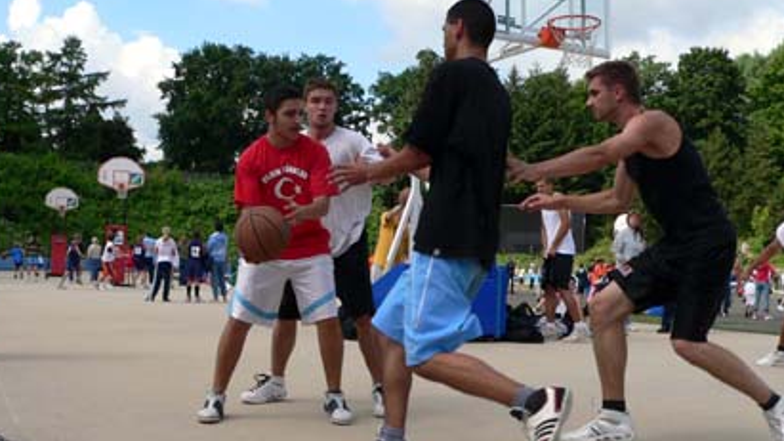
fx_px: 894
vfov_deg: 27.6
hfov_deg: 47.4
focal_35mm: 43
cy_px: 262
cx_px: 404
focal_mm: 6
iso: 80
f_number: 4
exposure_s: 1/500
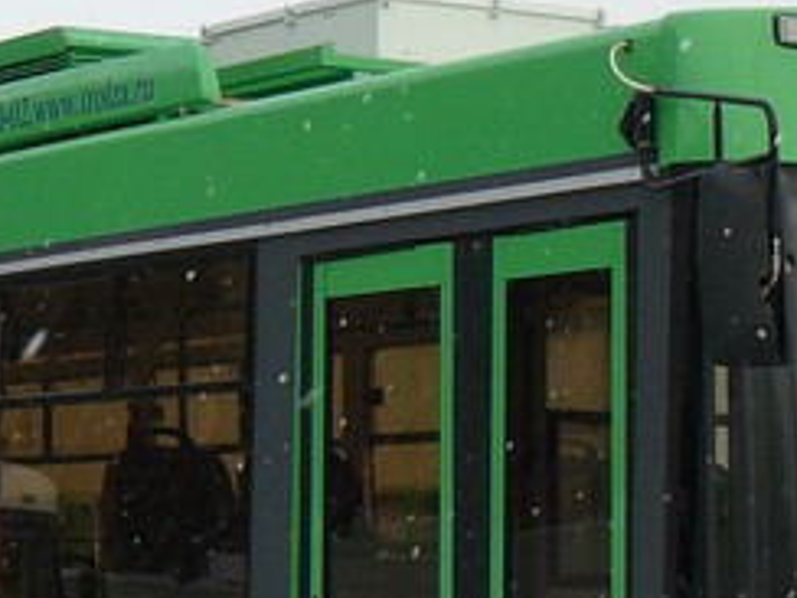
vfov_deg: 9.8
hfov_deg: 13.0
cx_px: 232
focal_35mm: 151
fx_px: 3477
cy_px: 464
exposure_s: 1/200
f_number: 4
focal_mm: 6
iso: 100
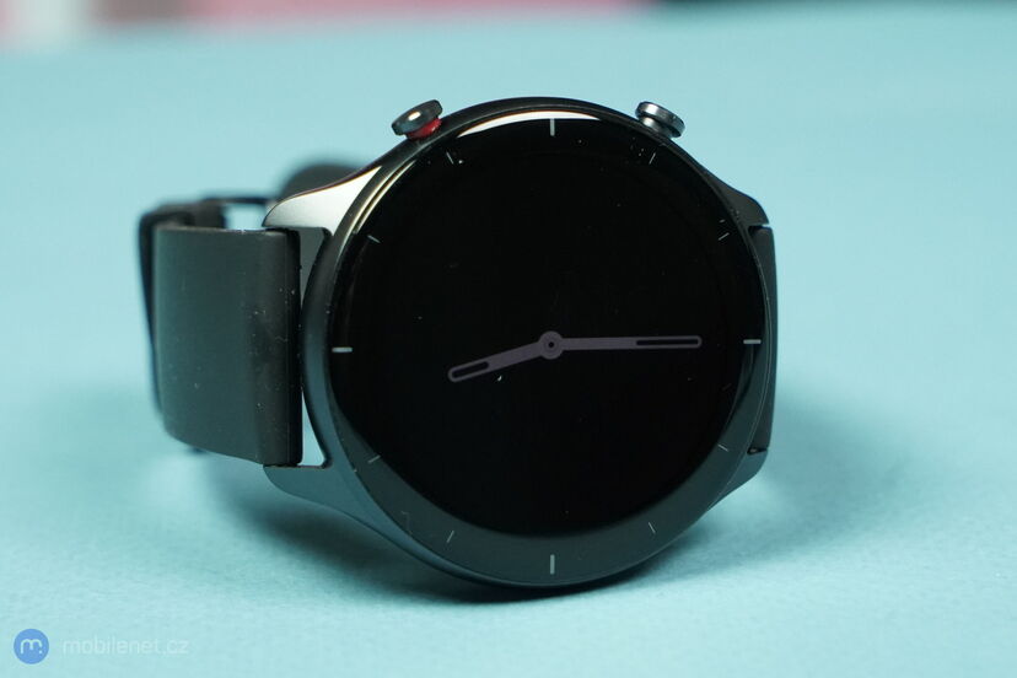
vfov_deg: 19.5
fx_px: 1977
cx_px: 508
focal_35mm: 70
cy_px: 339
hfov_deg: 28.8
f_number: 8
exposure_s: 1/200
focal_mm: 70
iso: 5000
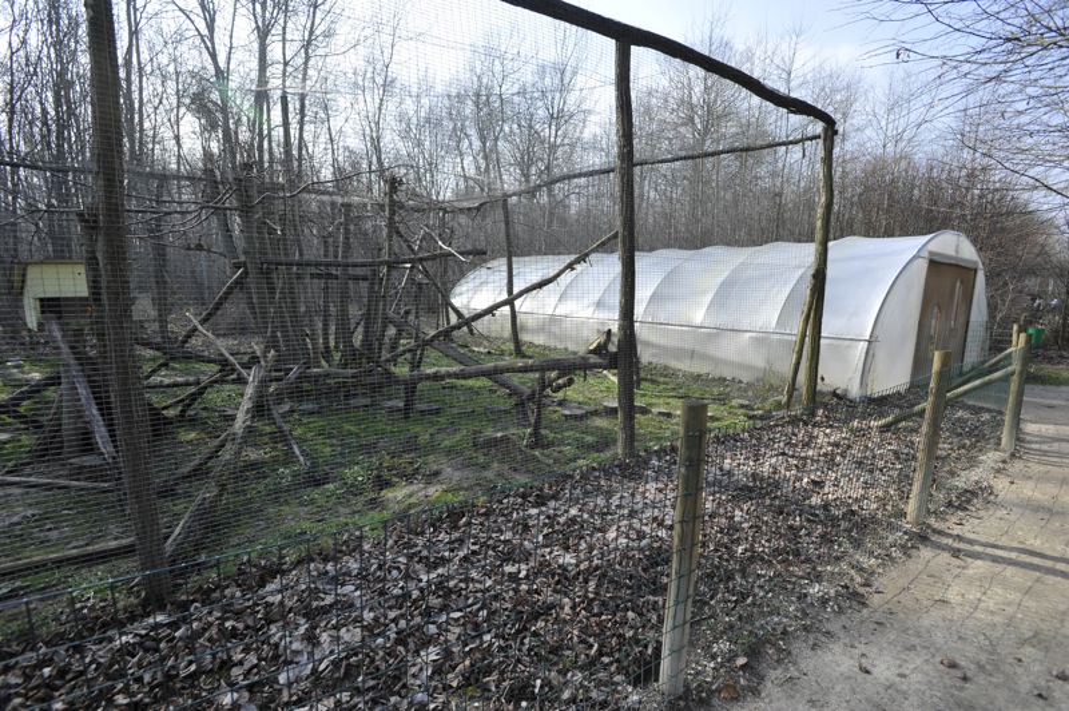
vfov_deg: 70.3
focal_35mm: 17
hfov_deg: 93.3
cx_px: 534
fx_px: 504
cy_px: 356
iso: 200
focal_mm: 17
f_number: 8
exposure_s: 1/250
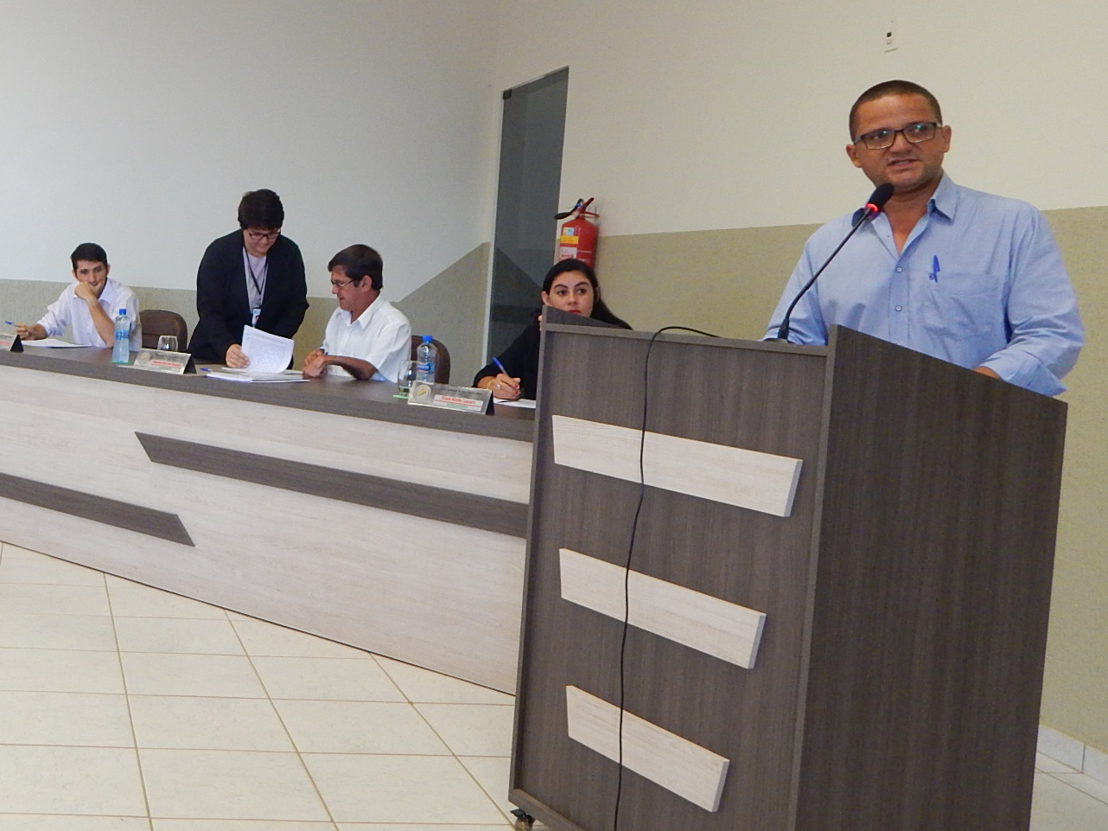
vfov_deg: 36.7
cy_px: 338
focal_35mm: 39
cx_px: 173
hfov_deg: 44.7
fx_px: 1248
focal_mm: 4
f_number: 3
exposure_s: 1/30
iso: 220
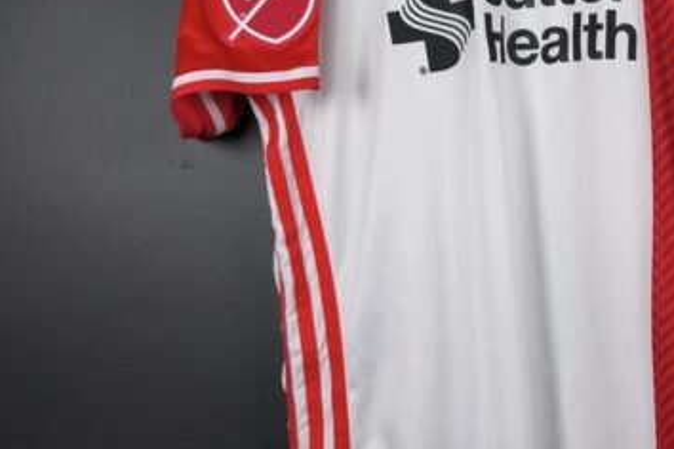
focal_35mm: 54
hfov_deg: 35.7
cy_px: 190
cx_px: 537
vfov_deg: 25.0
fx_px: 1011
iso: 400
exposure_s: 1/160
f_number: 1.6
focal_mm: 6.57
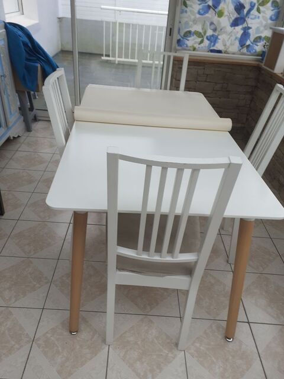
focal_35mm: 27
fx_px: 295
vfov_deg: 65.3
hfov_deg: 51.4
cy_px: 190
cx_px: 142
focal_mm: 3.6
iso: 40
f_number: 1.9
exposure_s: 1/435
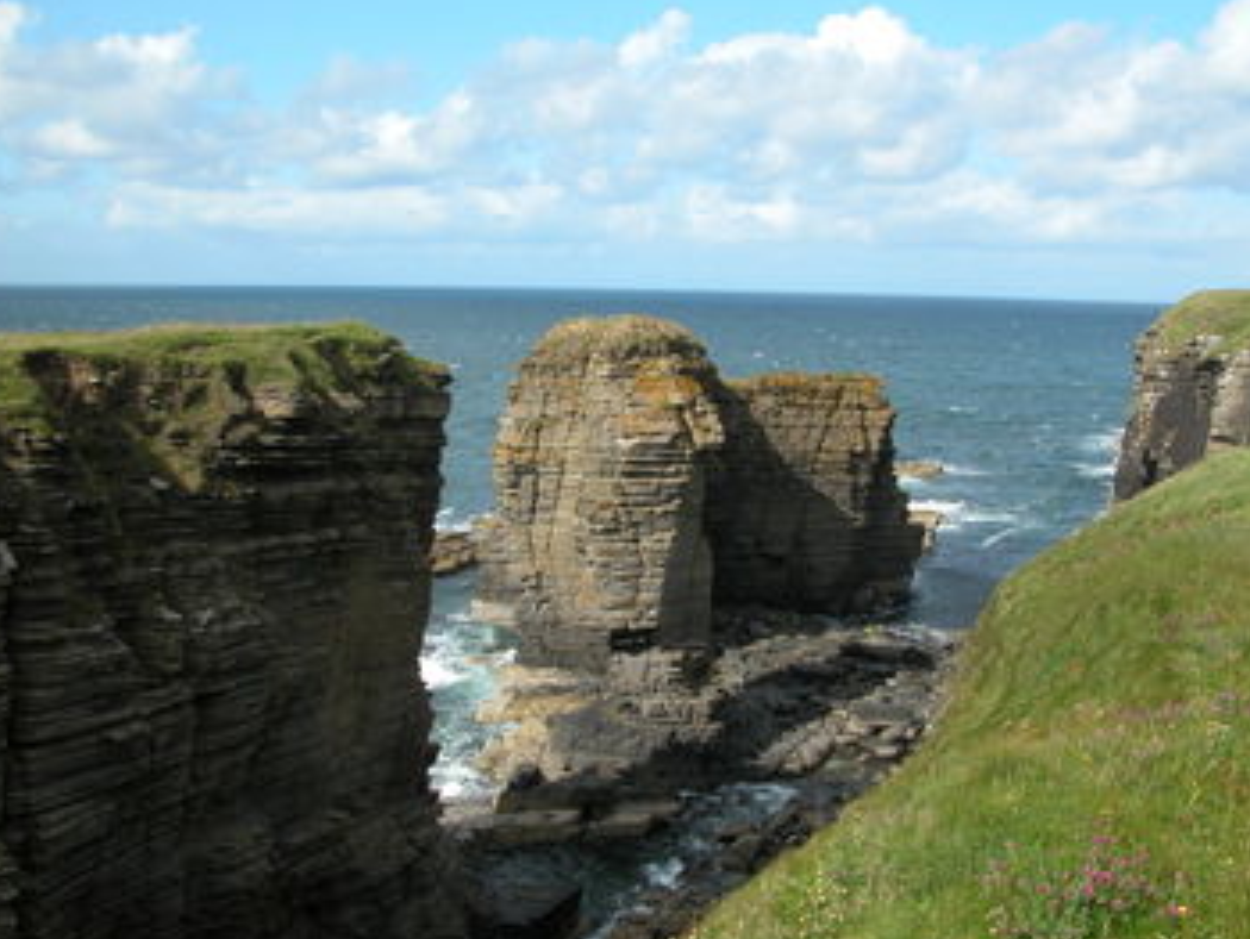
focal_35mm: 40
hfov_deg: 46.7
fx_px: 1445
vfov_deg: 36.0
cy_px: 464
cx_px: 664
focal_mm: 8.9
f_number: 6.3
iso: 100
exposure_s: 1/273
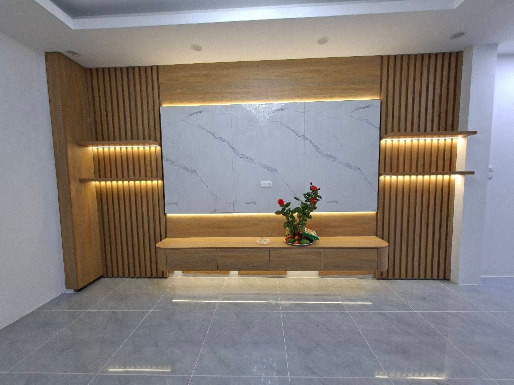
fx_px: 193
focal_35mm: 13
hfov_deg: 106.2
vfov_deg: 89.9
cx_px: 257
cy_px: 192
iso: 125
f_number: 2.2
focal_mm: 1.74
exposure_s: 1/40
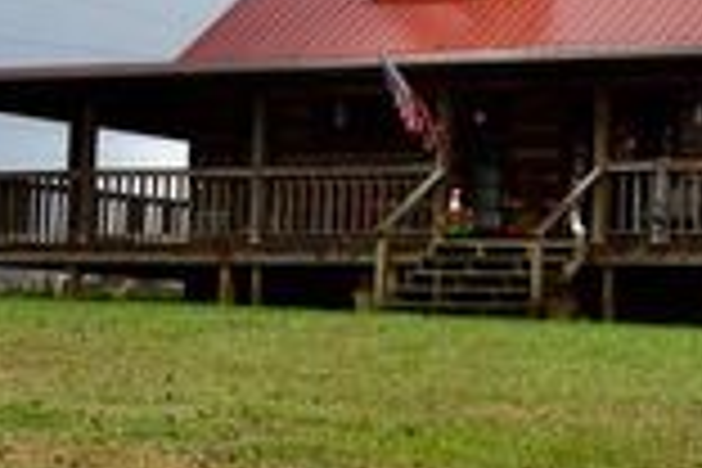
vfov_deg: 11.2
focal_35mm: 122
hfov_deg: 16.1
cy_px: 148
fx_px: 2379
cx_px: 855
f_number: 8
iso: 400
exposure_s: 1/250
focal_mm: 38
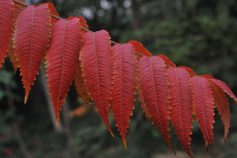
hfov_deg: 18.3
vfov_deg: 12.2
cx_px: 118
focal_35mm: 112
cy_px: 79
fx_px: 737
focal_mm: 112
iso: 1000
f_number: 13
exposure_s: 1/160
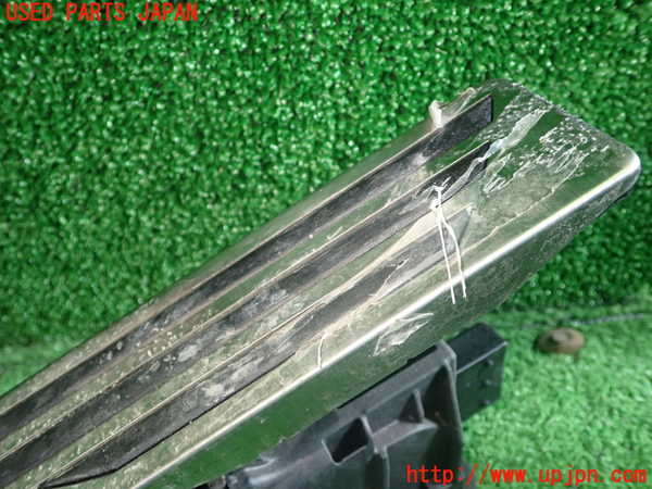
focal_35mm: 32
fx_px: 603
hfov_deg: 56.8
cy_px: 244
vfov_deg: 44.2
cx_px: 326
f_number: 2.4
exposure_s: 1/30
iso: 320
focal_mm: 5.79
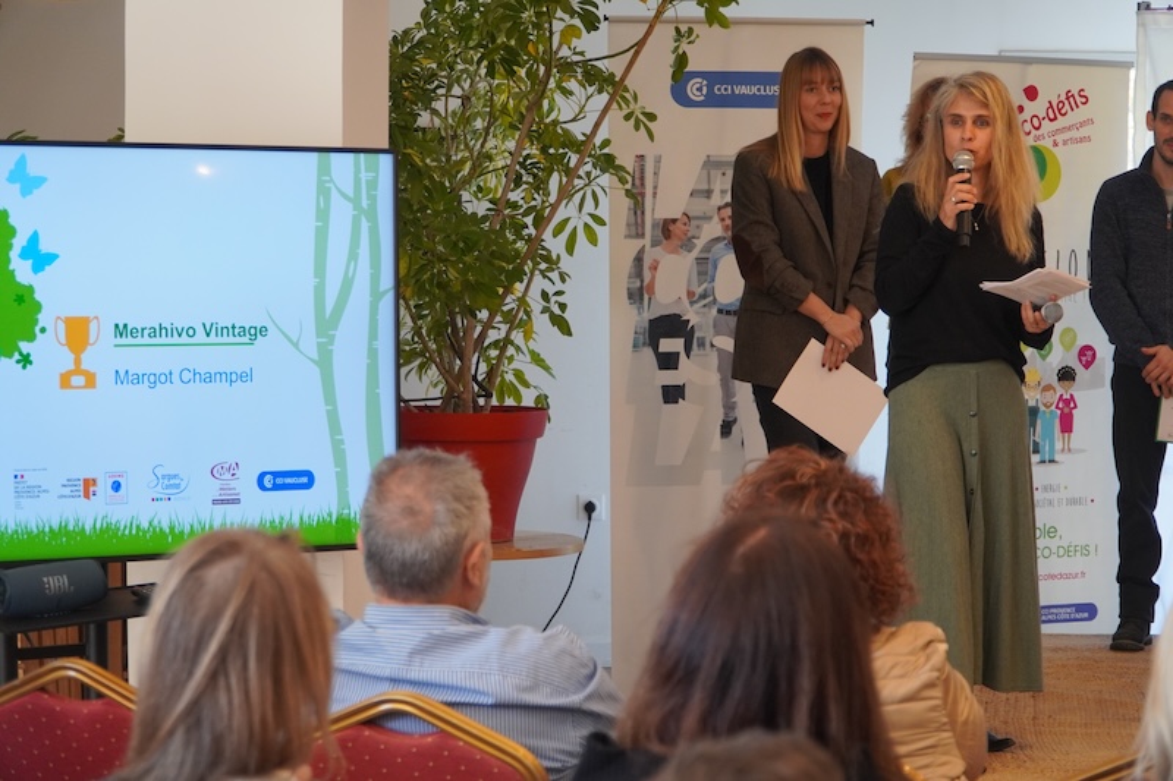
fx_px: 2590
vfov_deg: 17.2
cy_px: 390
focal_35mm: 80
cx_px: 586
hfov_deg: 25.5
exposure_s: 1/160
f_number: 4
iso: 1250
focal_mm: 53
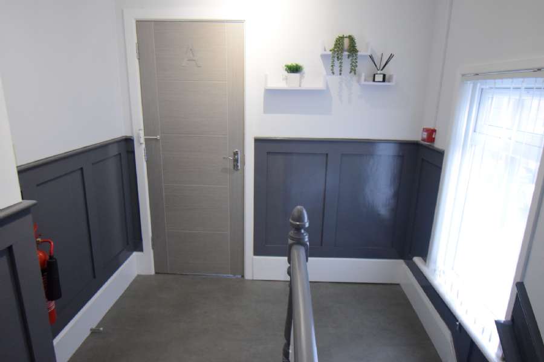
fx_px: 340
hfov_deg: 77.3
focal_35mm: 22
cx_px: 272
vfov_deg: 56.1
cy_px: 181
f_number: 5
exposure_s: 1/60
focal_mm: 15
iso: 2800
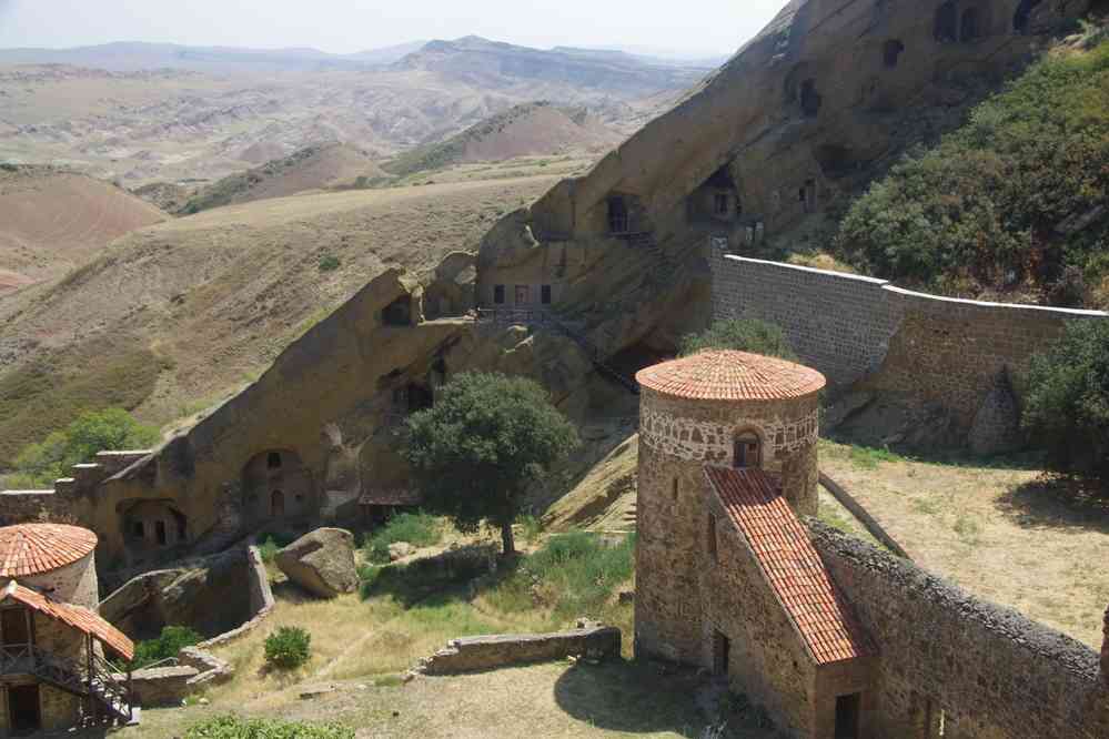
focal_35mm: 43
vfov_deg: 31.2
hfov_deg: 45.4
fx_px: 1325
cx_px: 554
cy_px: 370
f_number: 10
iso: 200
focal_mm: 29.4
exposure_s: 1/60
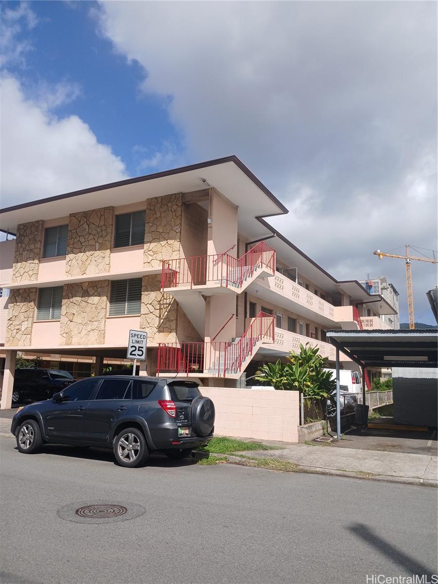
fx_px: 439
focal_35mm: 26
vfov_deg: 67.3
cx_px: 219
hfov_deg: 53.1
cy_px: 292
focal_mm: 3.98
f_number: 1.8
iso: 20
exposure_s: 1/777
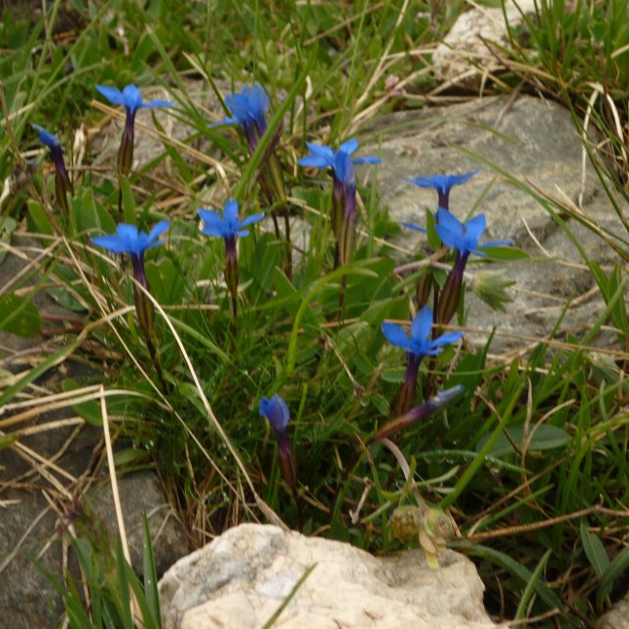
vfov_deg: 13.7
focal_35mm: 127
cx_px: 276
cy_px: 314
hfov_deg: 13.7
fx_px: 2611
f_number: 5.1
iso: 80
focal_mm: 17.7
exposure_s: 1/125
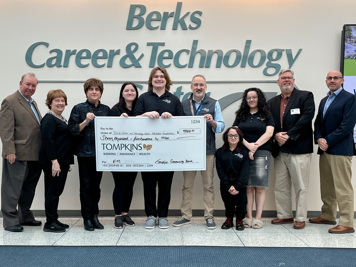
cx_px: 178
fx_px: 267
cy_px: 134
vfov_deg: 53.1
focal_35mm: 26
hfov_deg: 67.3
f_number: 1.6
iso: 80
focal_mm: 5.1
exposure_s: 1/120
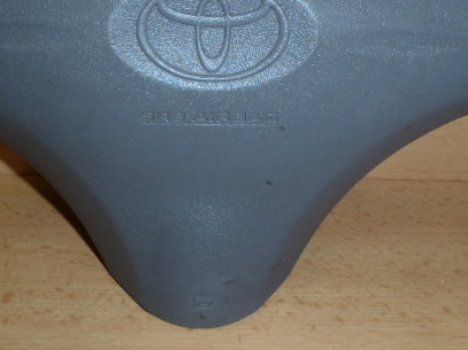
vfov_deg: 32.4
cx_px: 197
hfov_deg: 42.8
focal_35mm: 44
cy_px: 96
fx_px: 595
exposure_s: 1/30
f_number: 3.9
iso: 100
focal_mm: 5
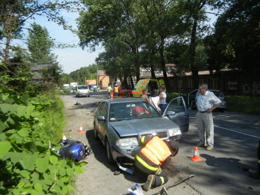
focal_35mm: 30
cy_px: 98
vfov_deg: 46.8
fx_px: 225
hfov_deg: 60.0
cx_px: 130
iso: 160
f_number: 7
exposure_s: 1/250
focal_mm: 5.4
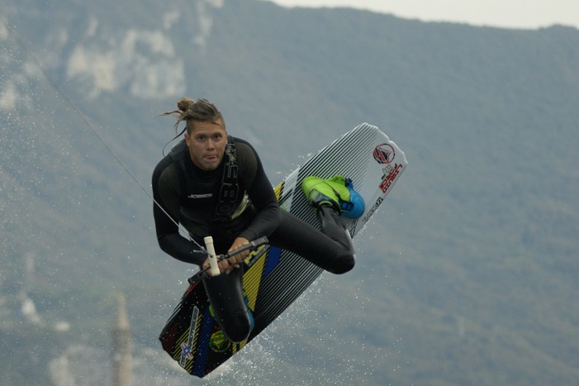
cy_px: 212
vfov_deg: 4.6
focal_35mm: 296
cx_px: 180
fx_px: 4755
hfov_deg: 7.0
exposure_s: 1/1600
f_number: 4
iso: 400
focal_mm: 135
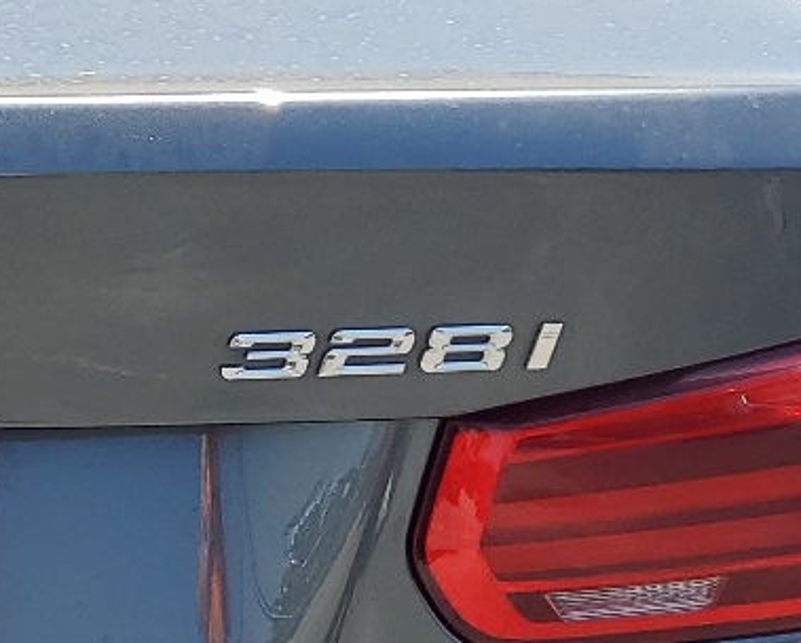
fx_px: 2539
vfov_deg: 14.3
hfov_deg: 16.5
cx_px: -349
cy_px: 601
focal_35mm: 107
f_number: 1.5
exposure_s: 1/2000
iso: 50
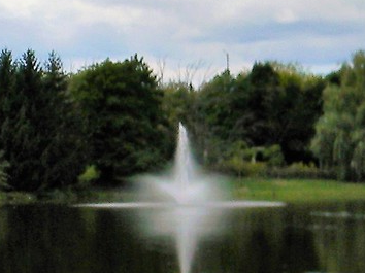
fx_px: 1201
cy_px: 129
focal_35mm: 114
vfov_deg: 13.0
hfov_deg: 17.2
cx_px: 106
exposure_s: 1/790
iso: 80
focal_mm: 5
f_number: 3.5
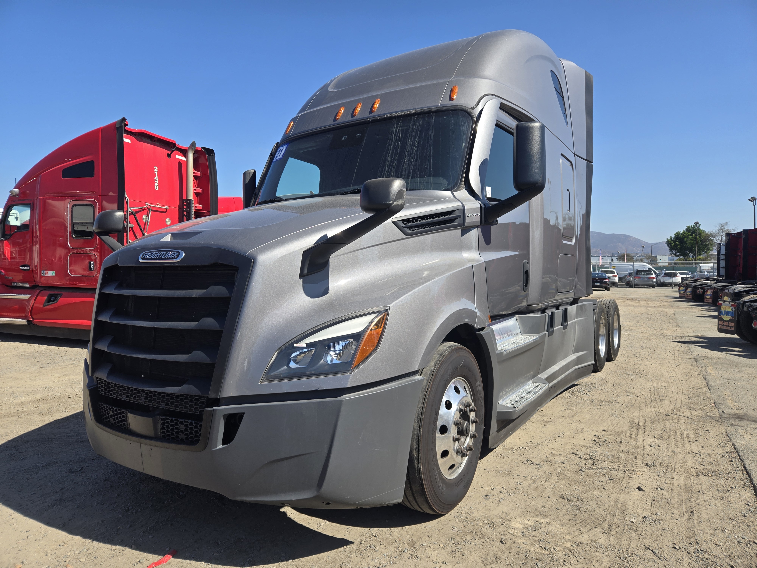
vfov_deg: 58.9
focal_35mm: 23
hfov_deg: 73.9
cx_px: 378
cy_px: 284
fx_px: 503
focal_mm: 5.4
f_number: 1.8
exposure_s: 1/1384
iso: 25
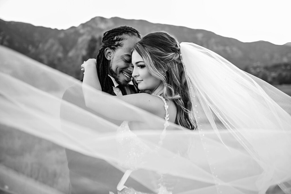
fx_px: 356
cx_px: 146
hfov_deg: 44.5
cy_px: 97
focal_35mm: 44
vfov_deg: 30.5
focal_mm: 44
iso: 500
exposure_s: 1/200
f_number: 2.8
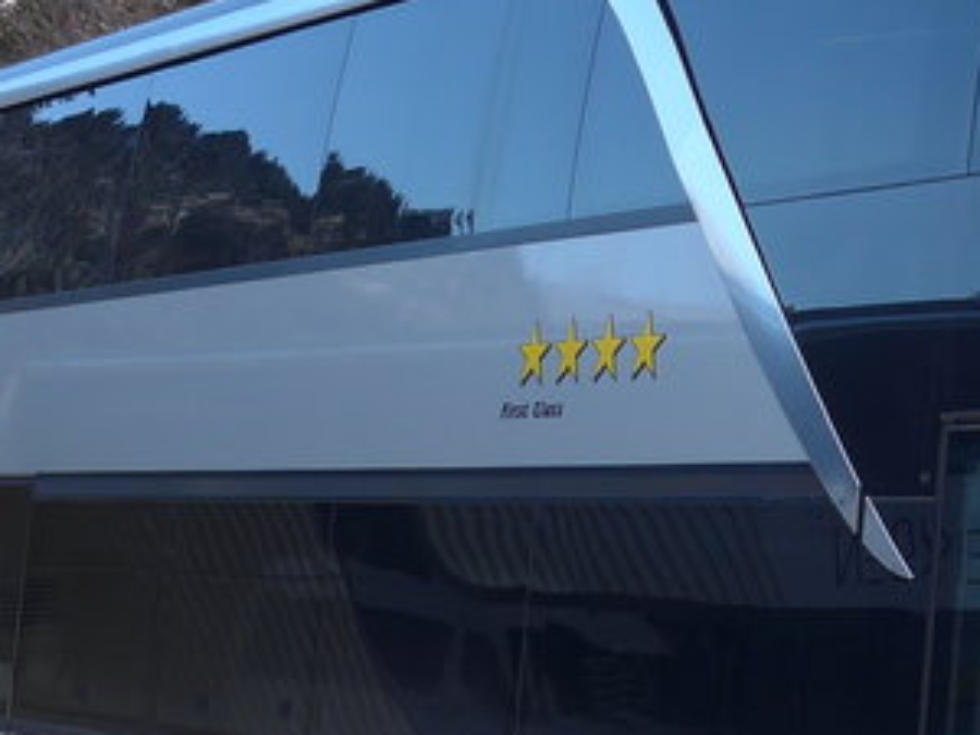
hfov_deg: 16.5
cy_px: 216
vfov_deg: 12.7
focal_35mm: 116
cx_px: 1045
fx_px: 3284
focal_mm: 6
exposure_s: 1/250
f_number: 2.8
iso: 80
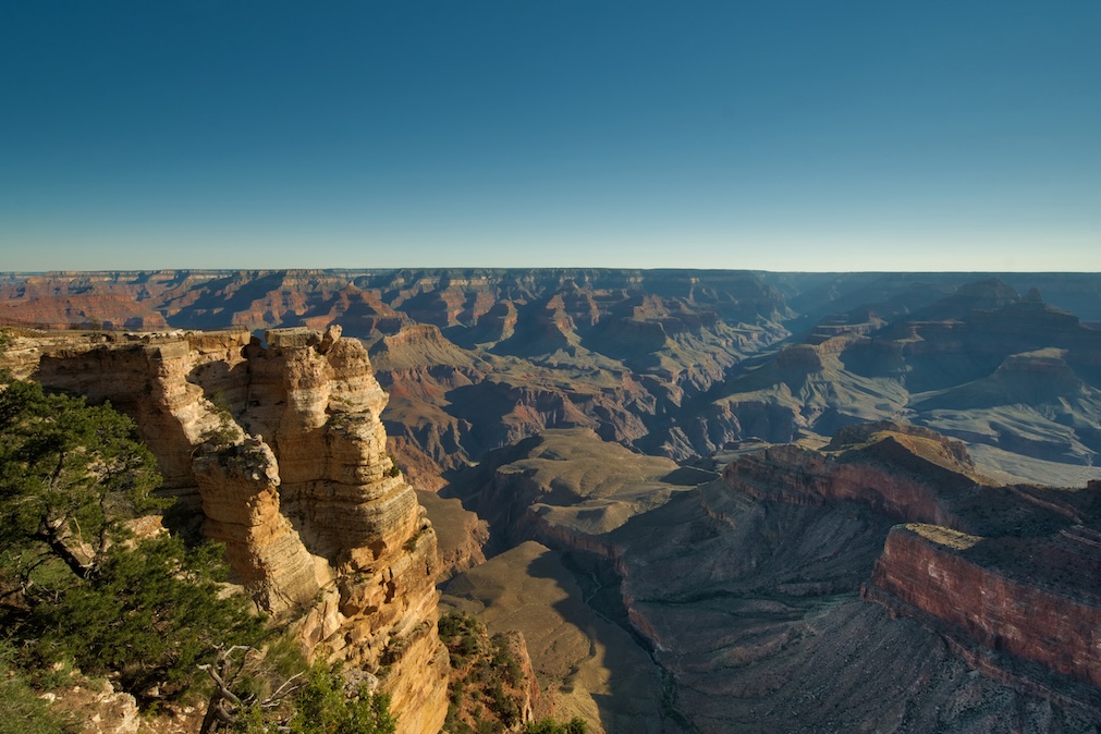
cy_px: 370
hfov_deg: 86.8
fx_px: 581
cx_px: 514
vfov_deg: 64.6
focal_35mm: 19
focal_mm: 16
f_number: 8
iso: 100
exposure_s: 1/100
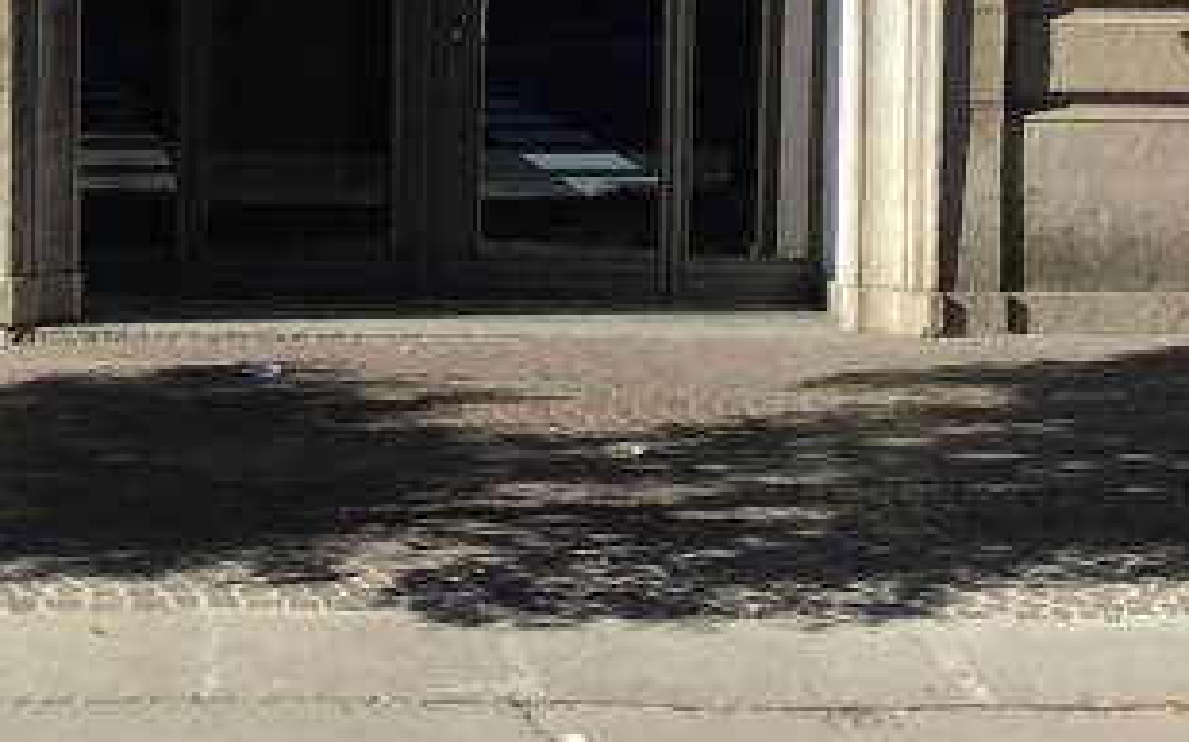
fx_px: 3531
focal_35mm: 109
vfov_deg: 11.8
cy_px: -46
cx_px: -4
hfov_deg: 18.6
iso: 25
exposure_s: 1/662
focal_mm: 3.3
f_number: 2.4
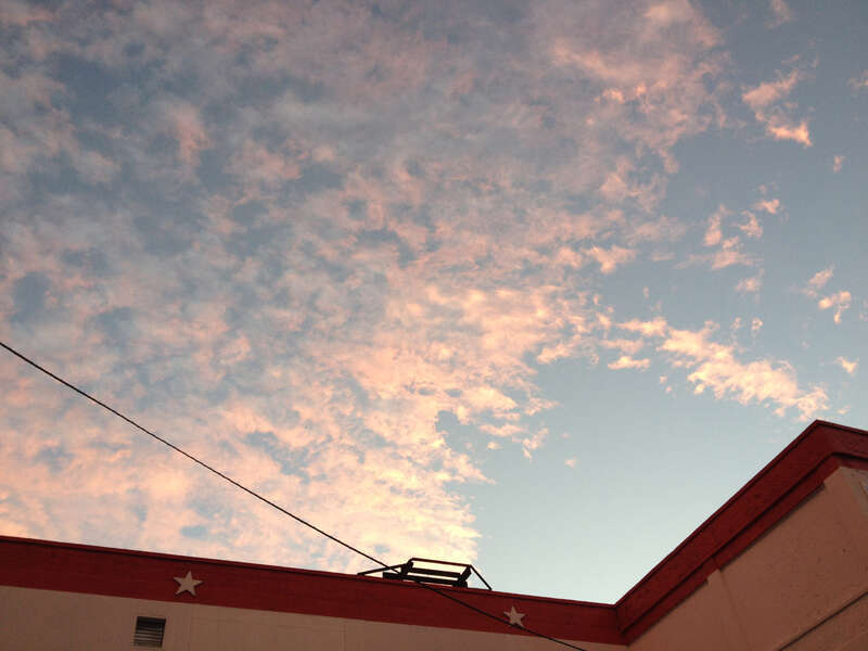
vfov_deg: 40.7
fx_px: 878
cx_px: 434
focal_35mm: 35
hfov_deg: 52.6
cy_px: 326
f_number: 2.4
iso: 50
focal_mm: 4.28
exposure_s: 1/60
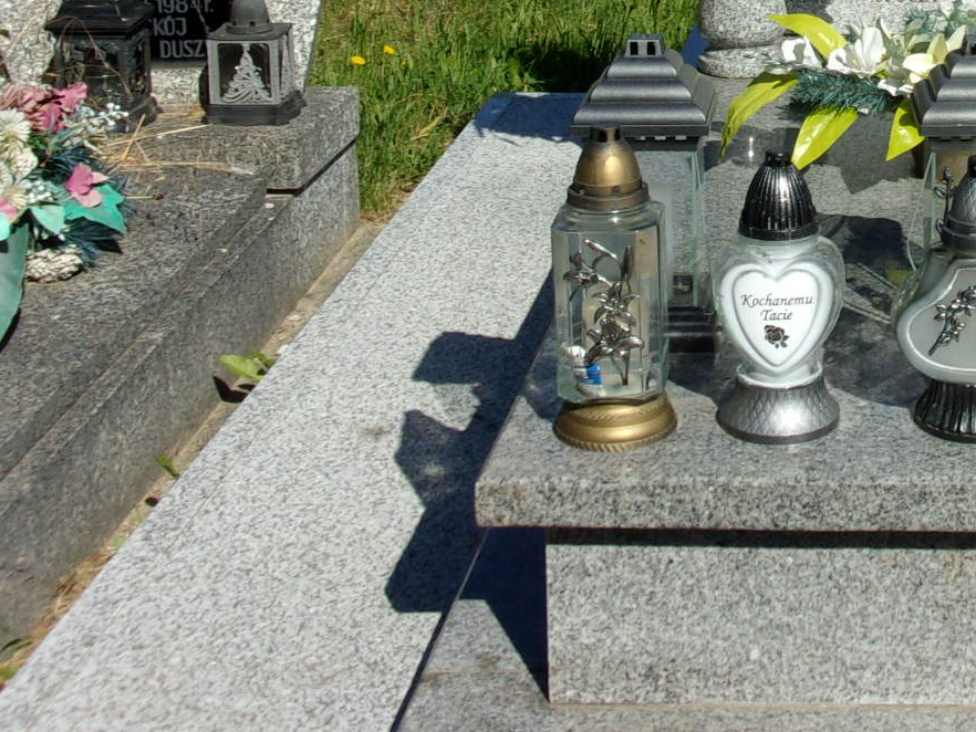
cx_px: 951
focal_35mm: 65
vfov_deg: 21.7
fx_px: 1833
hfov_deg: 28.2
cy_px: -11
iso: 80
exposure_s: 1/140
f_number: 10.8
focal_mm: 5.1
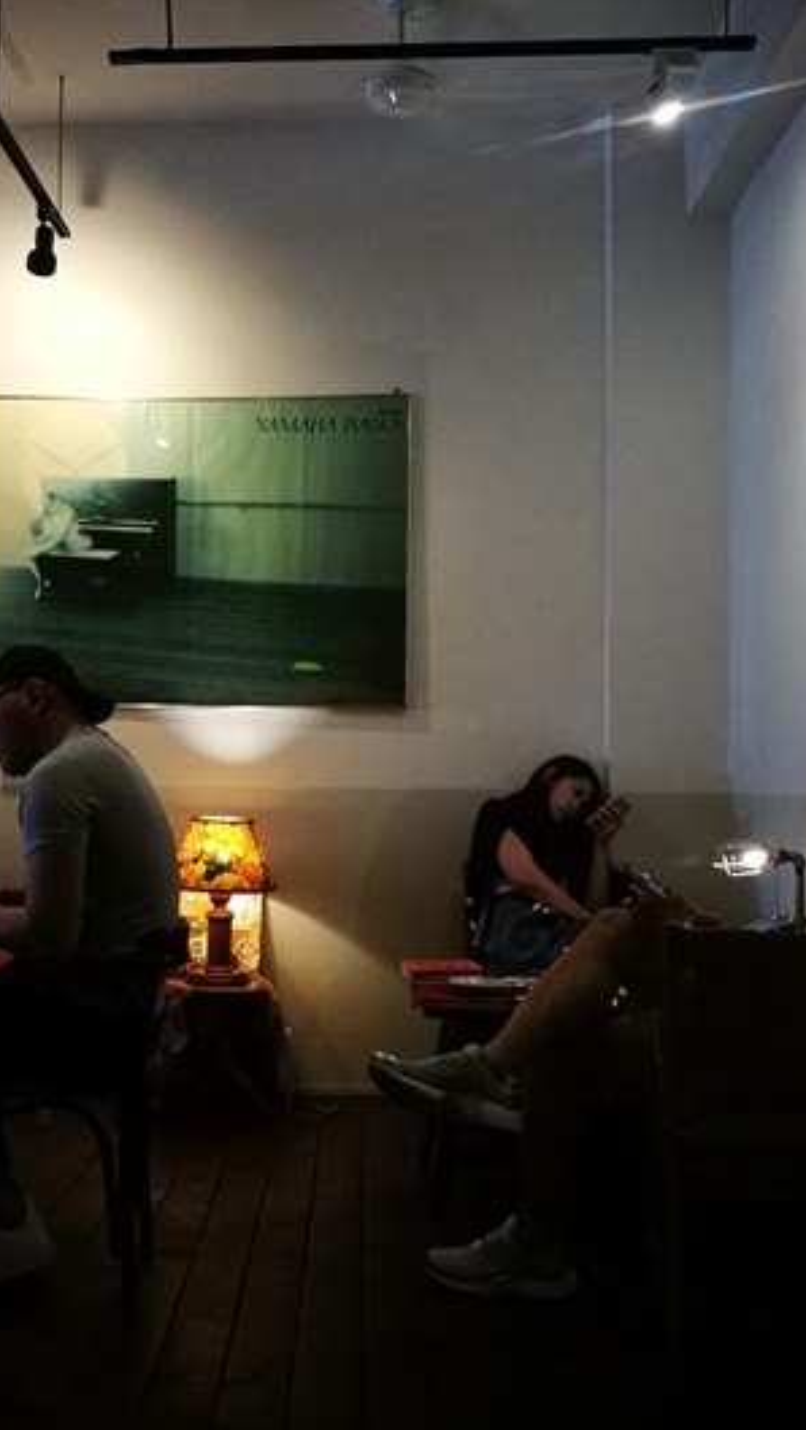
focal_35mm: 40
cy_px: 719
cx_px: 295
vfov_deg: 50.5
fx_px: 1518
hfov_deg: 29.6
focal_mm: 4.5
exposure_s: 1/24
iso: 400
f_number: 2.2
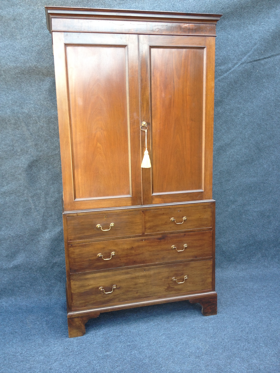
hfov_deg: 40.7
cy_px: 186
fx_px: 377
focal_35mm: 35
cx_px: 140
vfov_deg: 52.6
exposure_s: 1/40
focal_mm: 4.28
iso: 50
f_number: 2.4
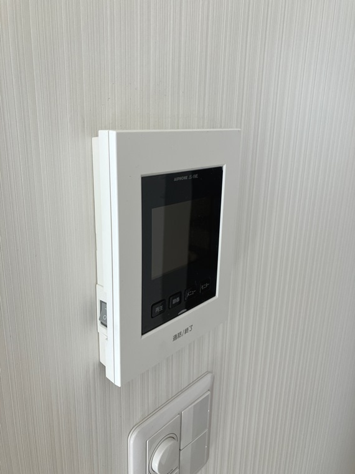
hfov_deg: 49.7
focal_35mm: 28
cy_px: 237
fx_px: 383
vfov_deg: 63.4
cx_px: 178
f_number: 1.8
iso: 50
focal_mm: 3.99
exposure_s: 1/100
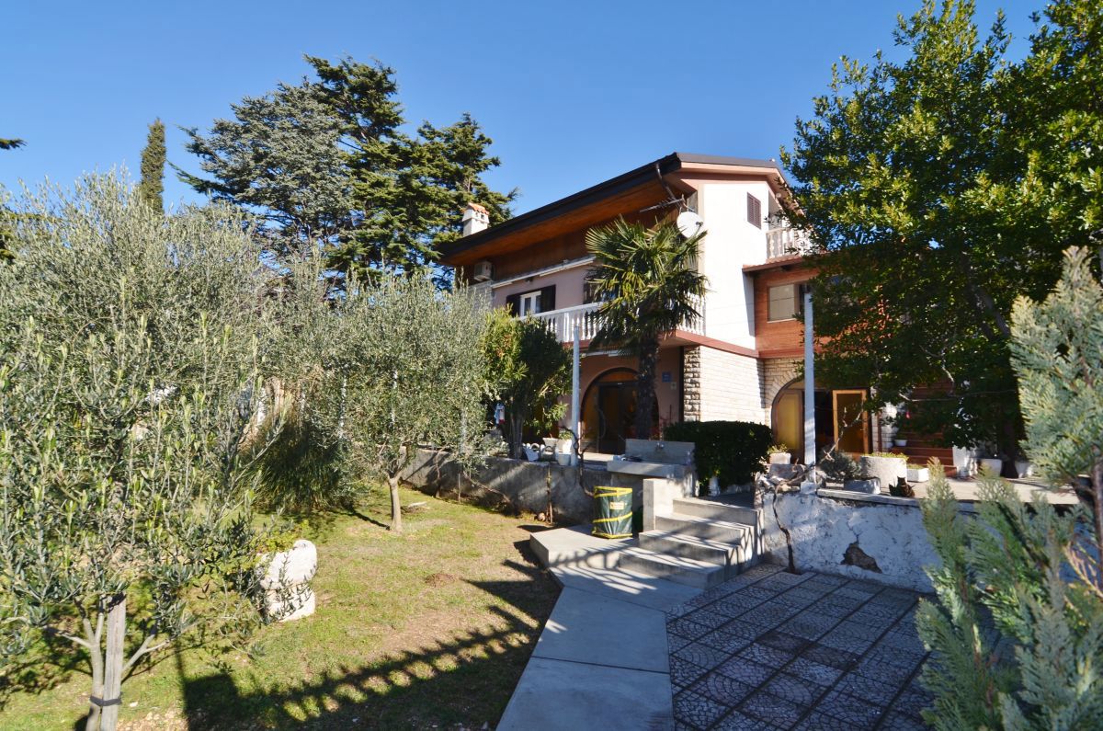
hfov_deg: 95.1
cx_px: 552
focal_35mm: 16
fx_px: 505
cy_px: 366
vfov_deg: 71.8
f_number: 9
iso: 100
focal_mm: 11
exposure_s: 1/200
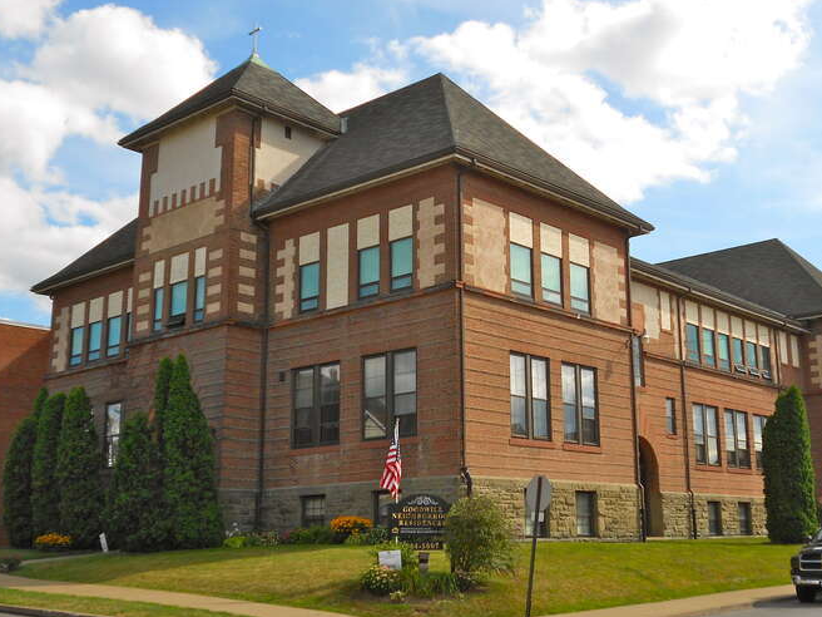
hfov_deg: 47.8
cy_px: 273
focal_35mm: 39
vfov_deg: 36.8
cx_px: 450
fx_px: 926
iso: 80
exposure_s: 1/640
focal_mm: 5.8
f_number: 3.6
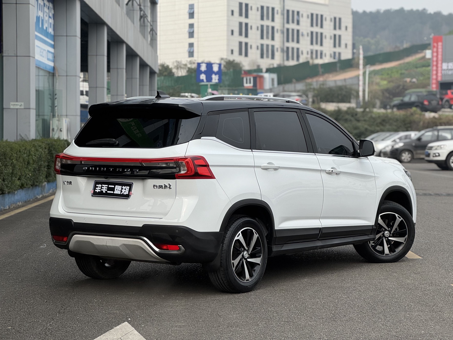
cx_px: 226
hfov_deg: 25.3
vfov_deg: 19.1
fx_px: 1008
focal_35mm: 77
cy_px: 170
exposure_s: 1/669
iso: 25
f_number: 2.8
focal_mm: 9
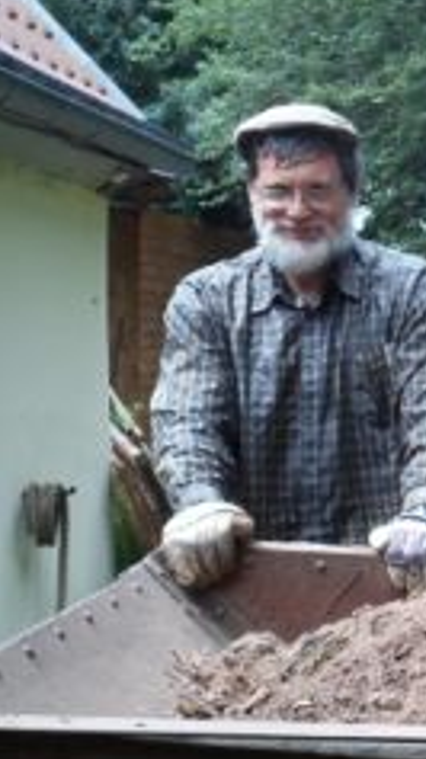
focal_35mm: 76
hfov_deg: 14.7
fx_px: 1529
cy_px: 557
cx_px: 655
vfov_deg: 27.5
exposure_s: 1/90
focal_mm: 5.5
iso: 80
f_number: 2.7
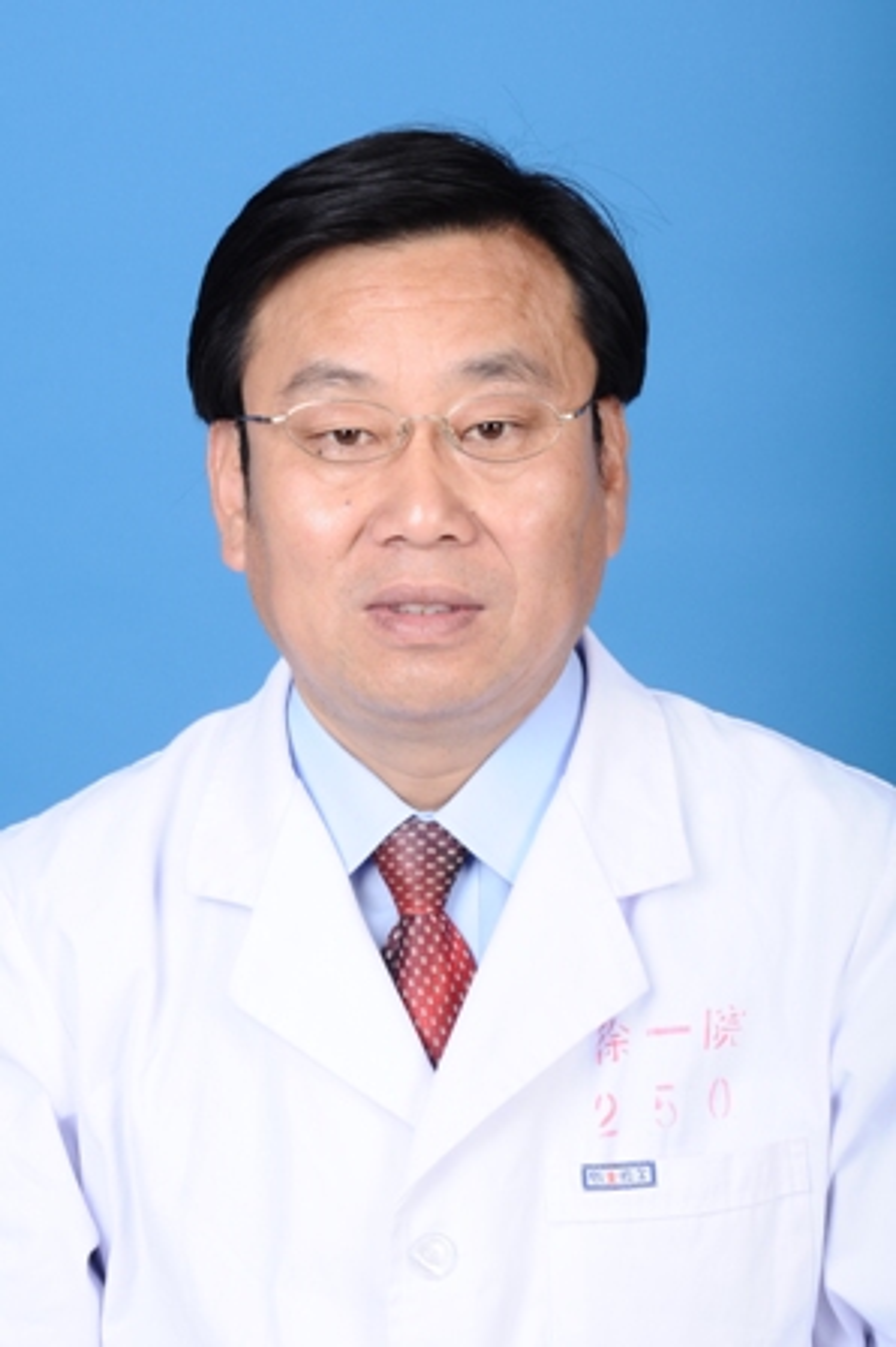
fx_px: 4767
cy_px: 674
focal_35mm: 128
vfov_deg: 16.1
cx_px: 448
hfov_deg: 10.7
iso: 200
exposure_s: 1/160
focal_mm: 85
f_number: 16
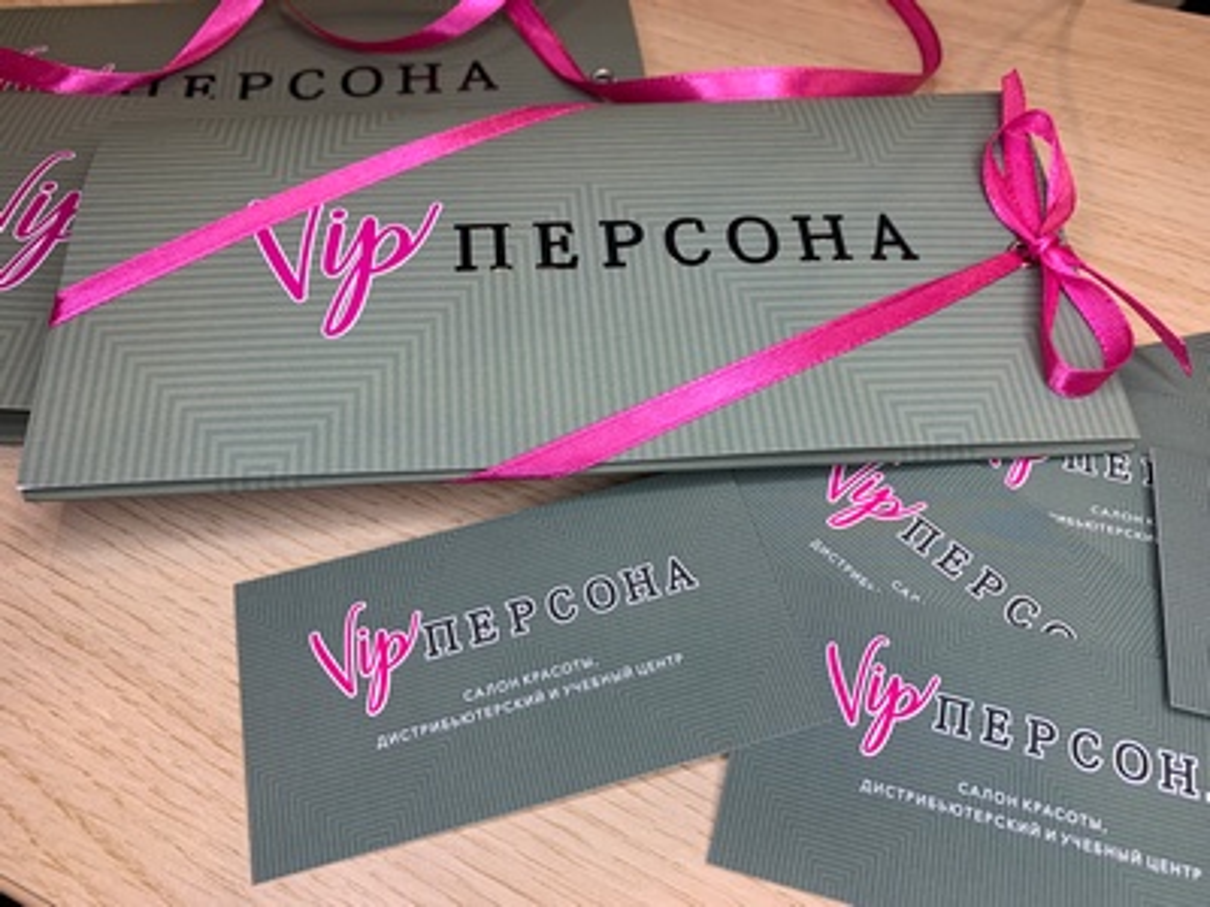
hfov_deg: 67.3
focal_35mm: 26
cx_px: 605
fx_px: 909
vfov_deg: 53.1
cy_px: 454
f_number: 1.8
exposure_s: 1/120
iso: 64
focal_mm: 4.25
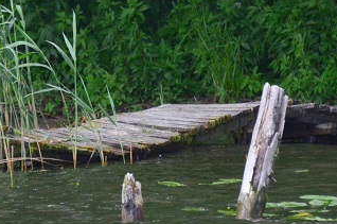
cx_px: 77
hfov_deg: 1.6
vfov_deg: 1.0
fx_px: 12319
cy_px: 43
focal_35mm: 1318
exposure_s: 1/2000
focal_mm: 280
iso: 1250
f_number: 5.6
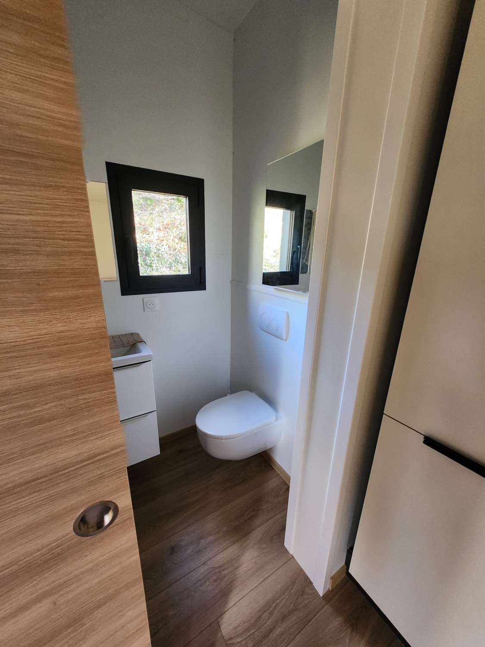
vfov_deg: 106.2
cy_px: 324
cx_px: 242
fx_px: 243
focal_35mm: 13
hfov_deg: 89.9
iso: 320
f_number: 2.2
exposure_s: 1/50
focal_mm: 1.74
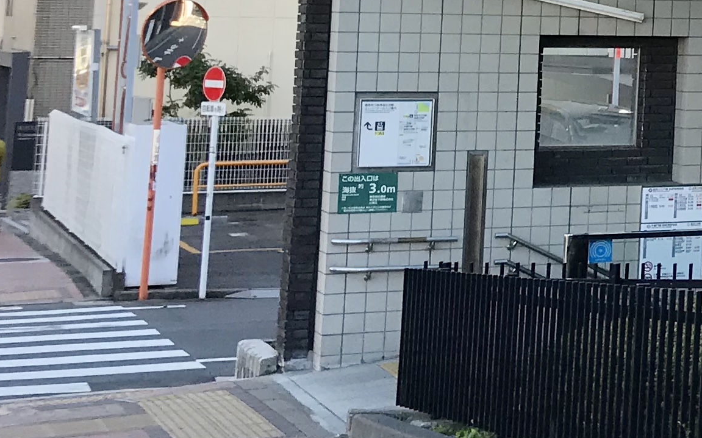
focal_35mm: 104
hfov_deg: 17.1
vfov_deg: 12.2
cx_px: 1194
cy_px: -145
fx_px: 1989
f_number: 1.8
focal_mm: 3.99
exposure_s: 1/445
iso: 20
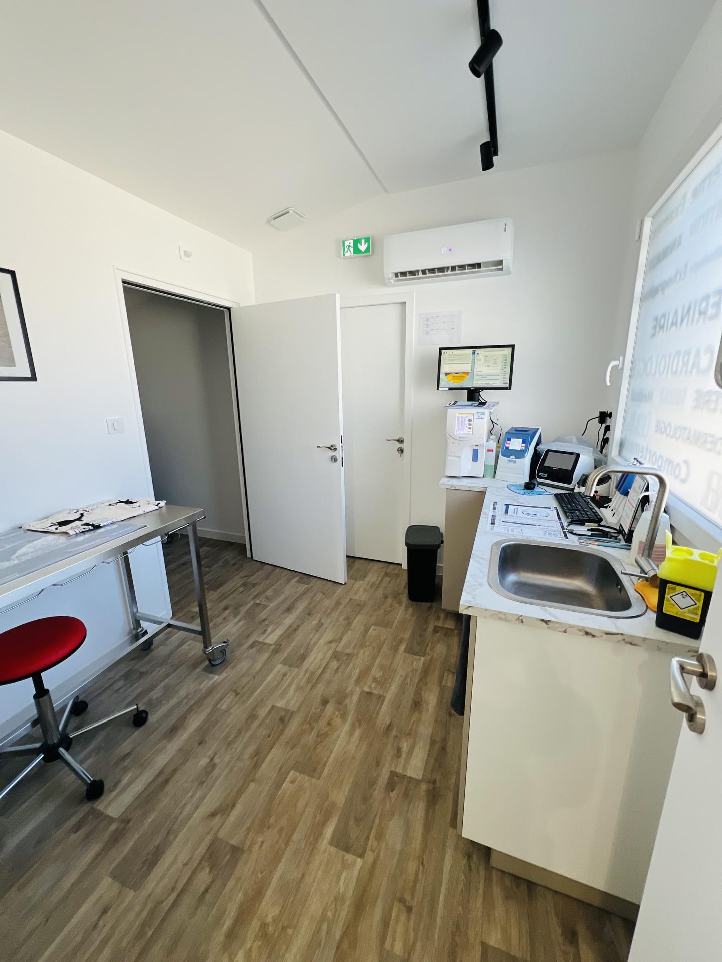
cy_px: 481
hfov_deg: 89.9
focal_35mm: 13
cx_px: 361
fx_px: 362
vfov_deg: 106.2
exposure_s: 1/99
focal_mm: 1.57
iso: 100
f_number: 1.8
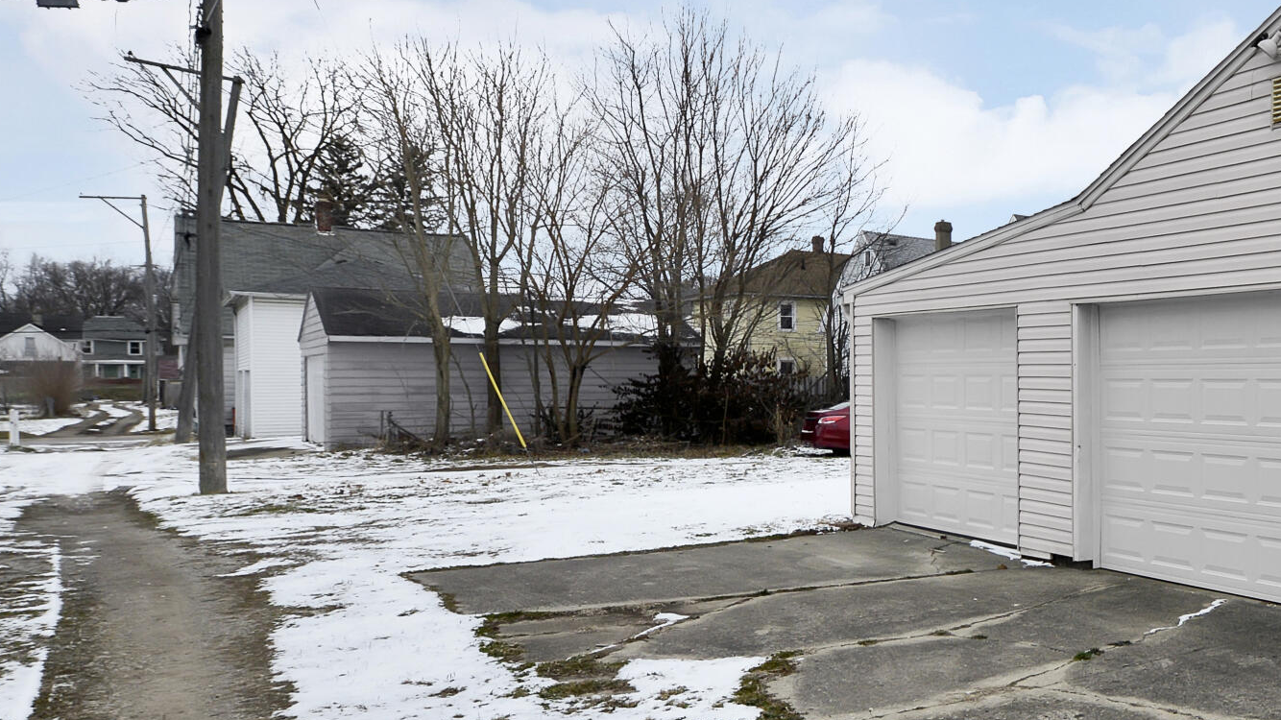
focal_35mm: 33
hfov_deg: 45.9
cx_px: 1380
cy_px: 433
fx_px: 1121
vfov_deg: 35.5
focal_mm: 14
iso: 640
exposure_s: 1/1250
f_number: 7.1
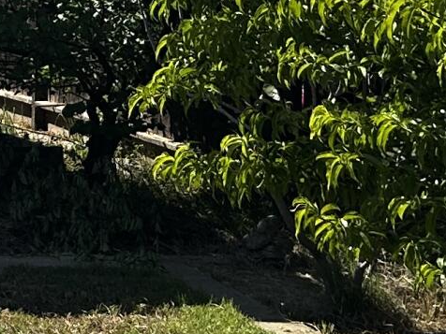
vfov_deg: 8.8
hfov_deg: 11.5
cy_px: -193
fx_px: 2113
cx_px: -227
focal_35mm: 164
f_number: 1.5
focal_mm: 5.7
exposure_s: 1/4831
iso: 50
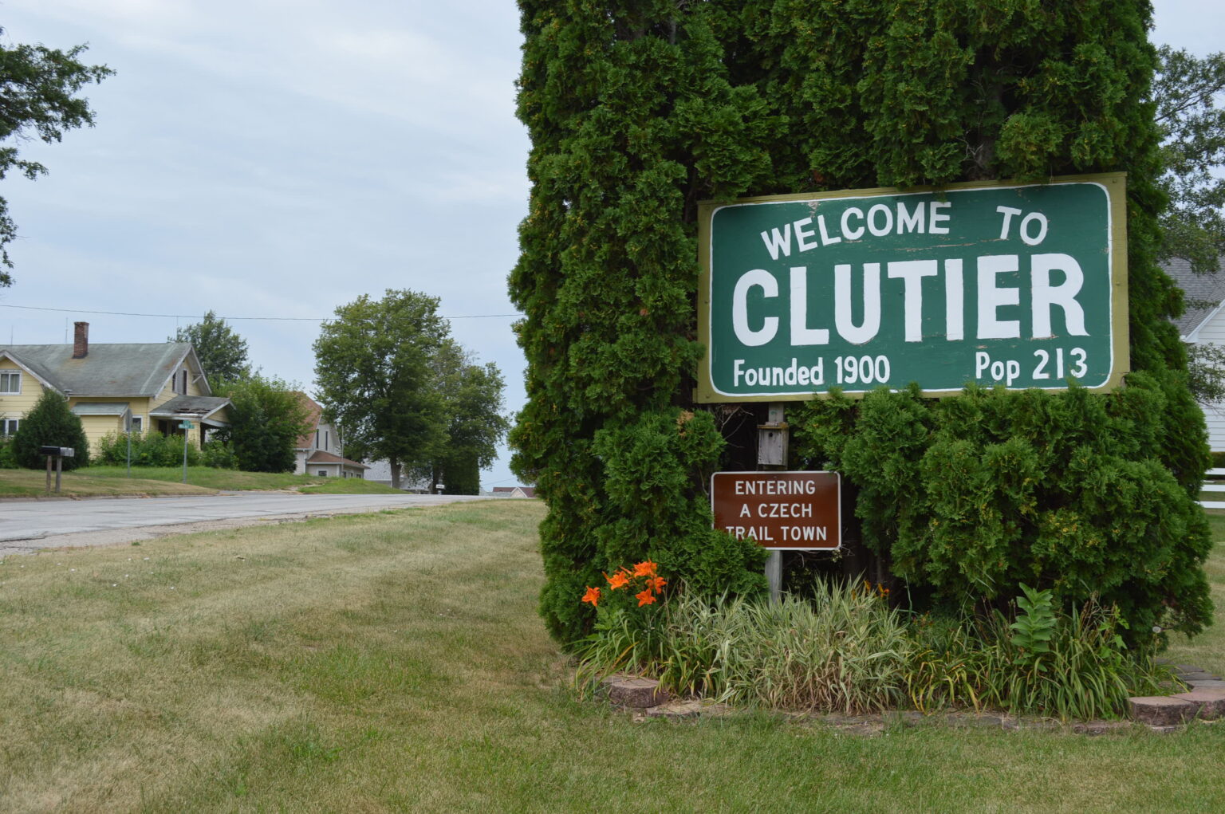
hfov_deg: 46.4
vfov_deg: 31.8
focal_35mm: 42
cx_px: 612
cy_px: 407
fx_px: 1428
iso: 100
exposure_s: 1/200
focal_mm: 28
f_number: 7.1
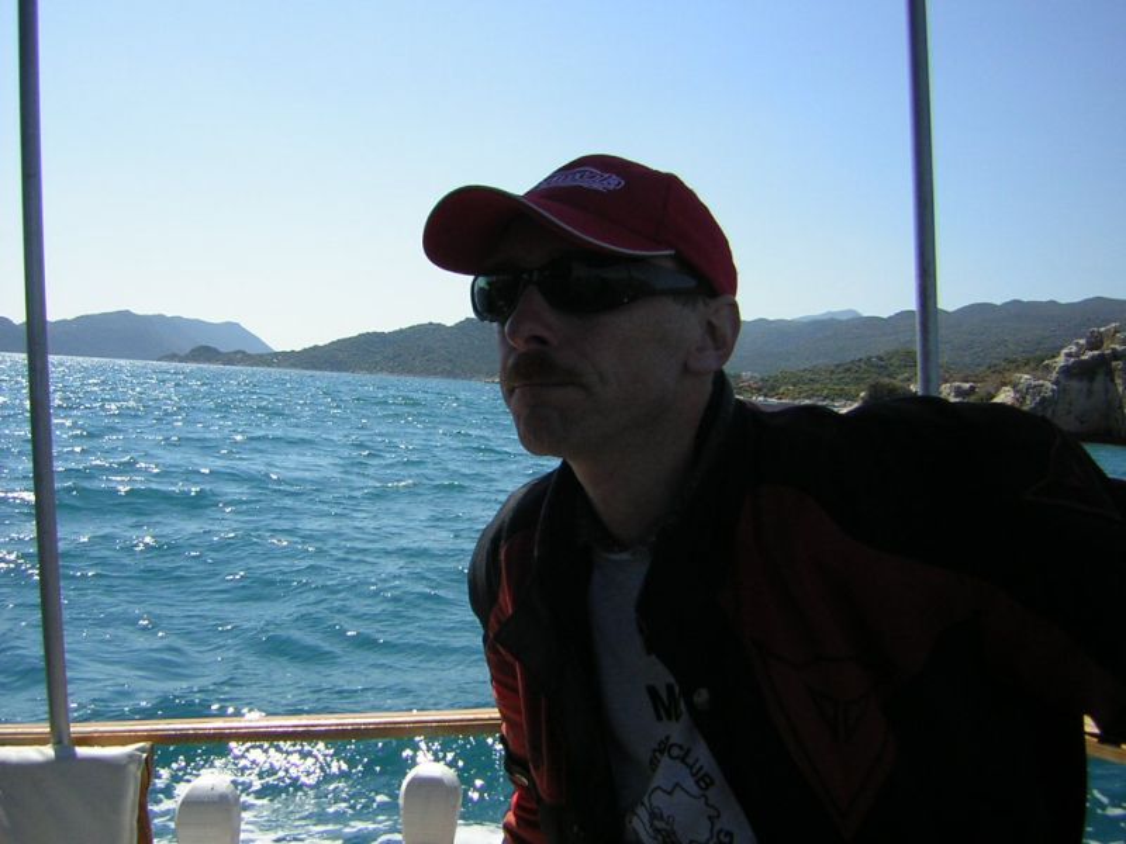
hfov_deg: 51.4
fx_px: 1171
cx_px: 563
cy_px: 422
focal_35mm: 36
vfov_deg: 39.7
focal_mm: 4.7
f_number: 5.2
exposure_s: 1/396
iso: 50
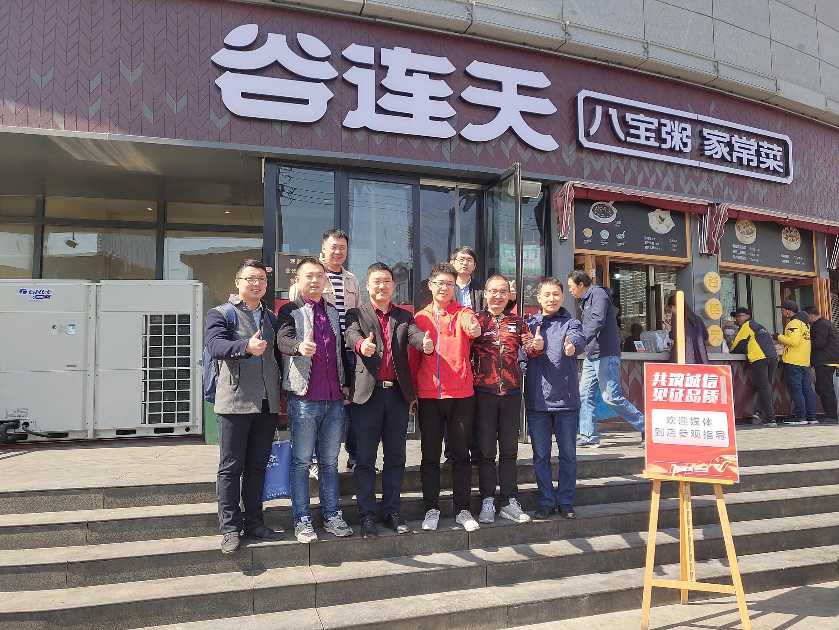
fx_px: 727
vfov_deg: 46.8
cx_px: 420
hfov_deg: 60.0
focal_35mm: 30
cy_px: 315
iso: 50
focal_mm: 4.35
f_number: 1.8
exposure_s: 1/535
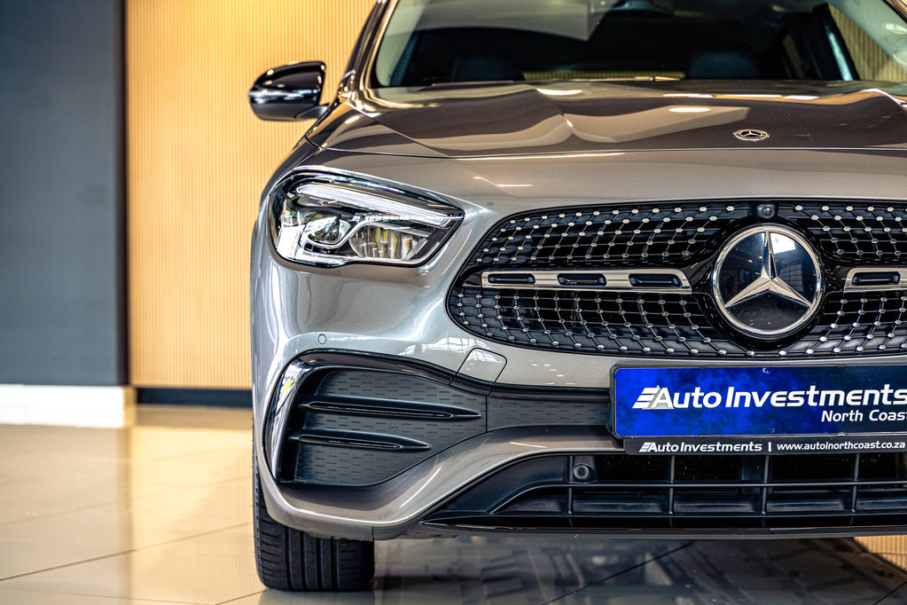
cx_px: 454
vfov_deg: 18.2
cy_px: 302
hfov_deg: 27.0
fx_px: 1889
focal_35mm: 75
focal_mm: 75
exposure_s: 1/160
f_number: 4
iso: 640
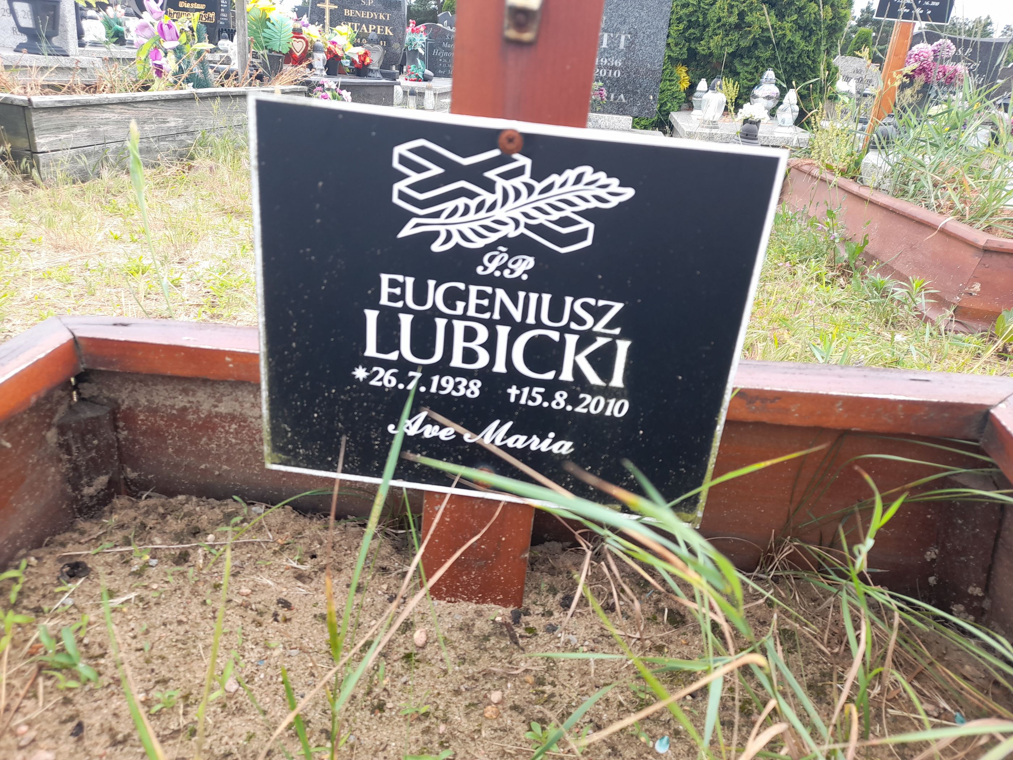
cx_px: 506
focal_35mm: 25
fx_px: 732
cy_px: 380
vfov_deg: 54.9
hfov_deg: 69.4
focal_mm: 4.6
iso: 20
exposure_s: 1/139
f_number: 2
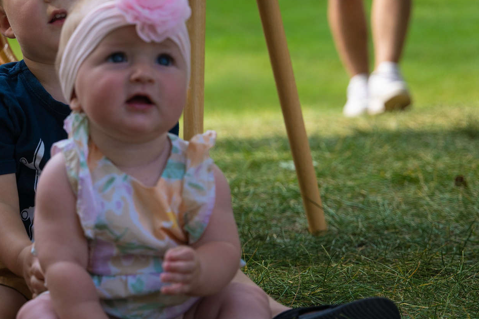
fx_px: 1475
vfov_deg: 12.4
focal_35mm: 111
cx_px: -10
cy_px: 123
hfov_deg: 18.0
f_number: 2.8
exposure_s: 1/800
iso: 200
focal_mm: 53.9
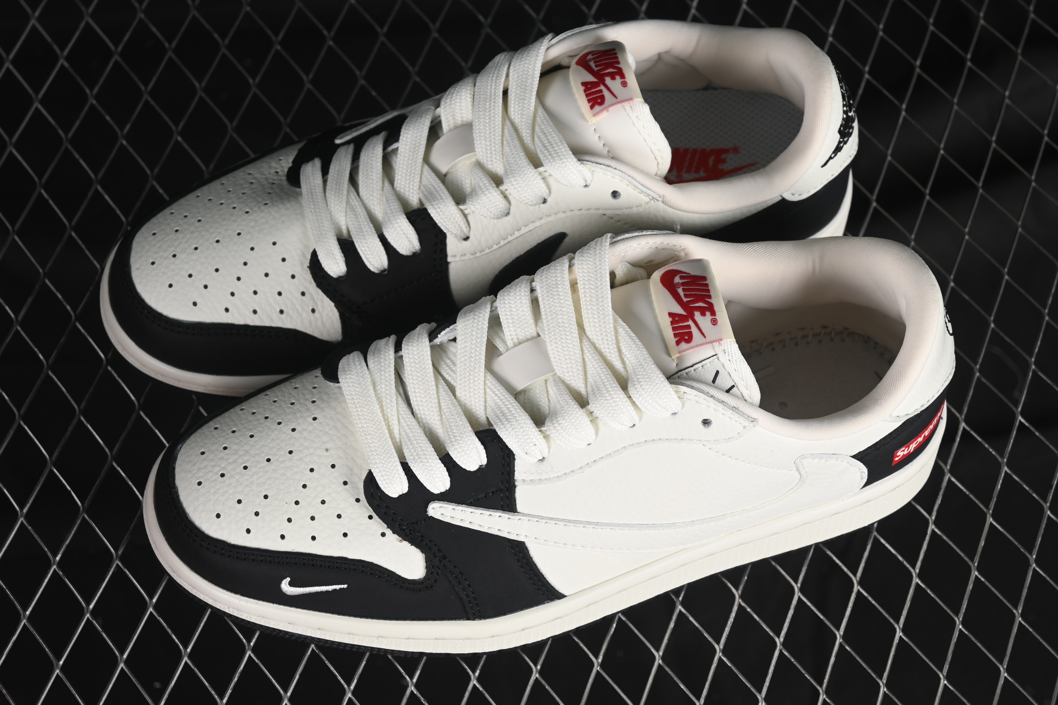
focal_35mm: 75
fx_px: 2204
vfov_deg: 18.2
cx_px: 529
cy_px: 352
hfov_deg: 27.0
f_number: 7.1
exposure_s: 1/80
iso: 160
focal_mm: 50
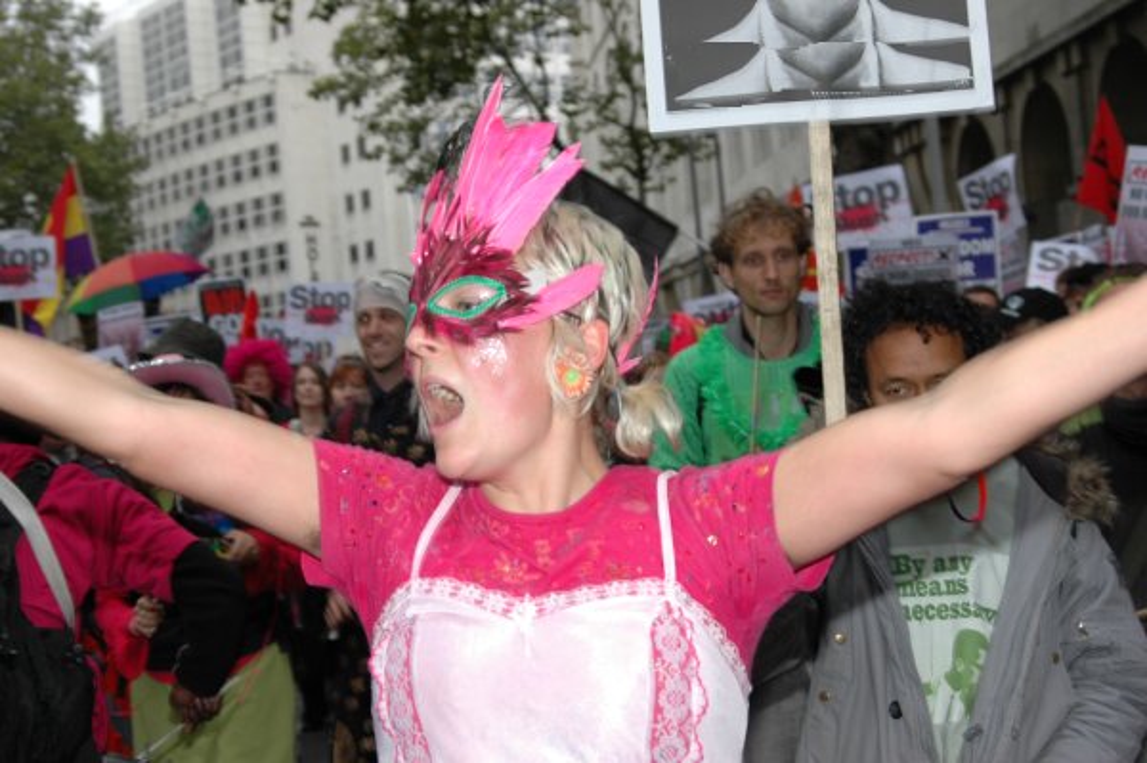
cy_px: 382
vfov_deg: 22.6
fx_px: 1910
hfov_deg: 33.4
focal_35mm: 60
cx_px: 574
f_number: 5.6
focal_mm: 40
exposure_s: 1/125
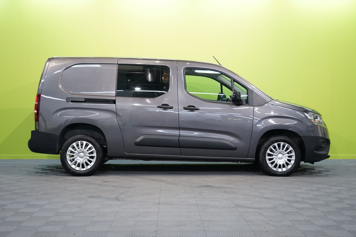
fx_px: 494
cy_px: 118
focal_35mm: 50
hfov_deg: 39.6
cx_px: 178
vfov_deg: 27.0
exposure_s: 1/25
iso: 800
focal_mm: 50
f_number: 4.5
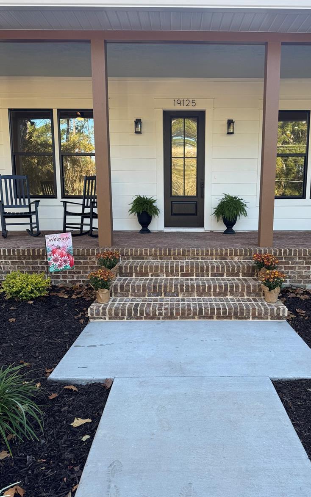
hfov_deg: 47.4
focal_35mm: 26
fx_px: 353
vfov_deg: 70.4
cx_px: 184
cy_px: 253
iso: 80
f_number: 1.78
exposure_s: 1/321
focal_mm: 6.76
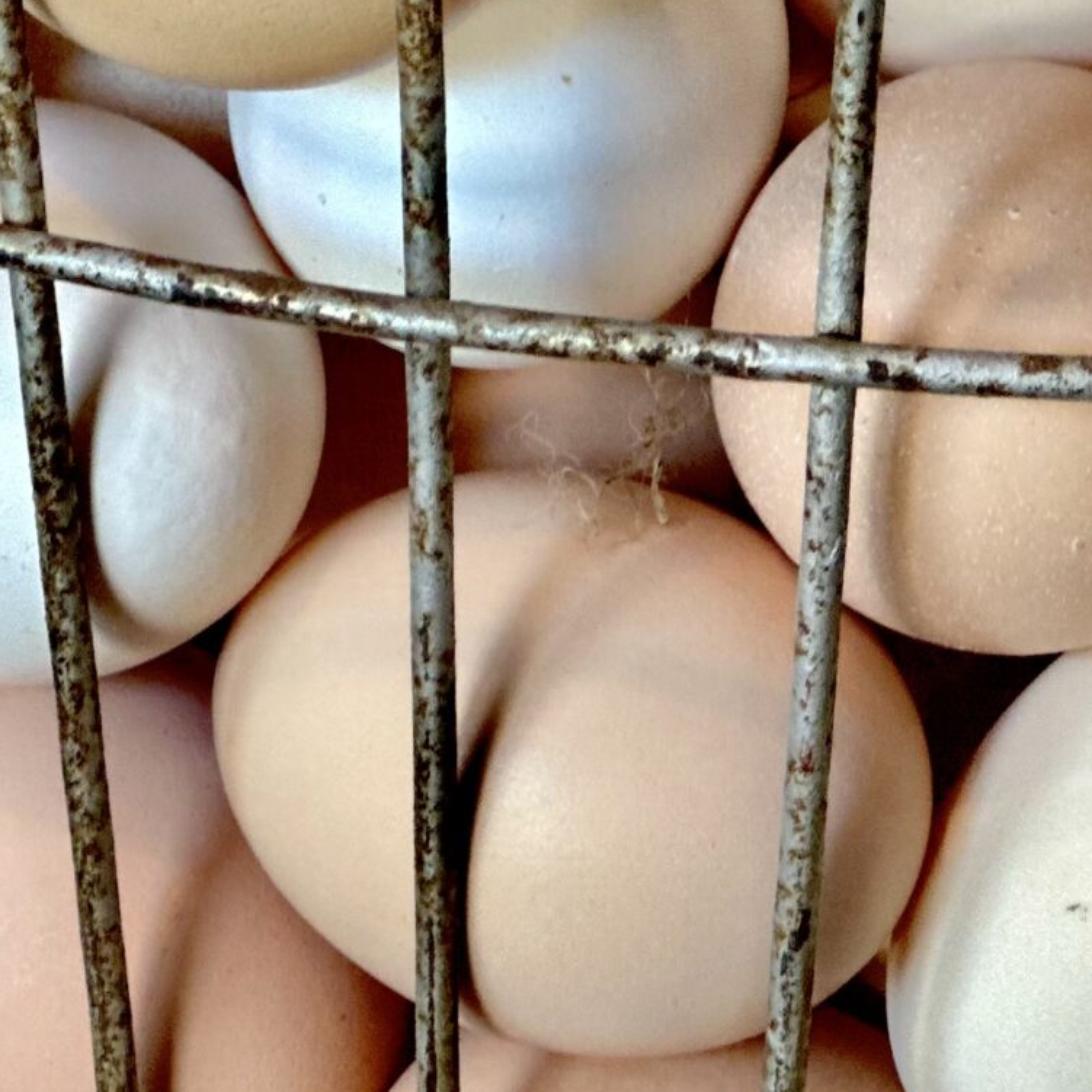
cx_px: 45
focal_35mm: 232
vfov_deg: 7.5
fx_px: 8280
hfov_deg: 7.5
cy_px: 342
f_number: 2.8
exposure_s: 1/40
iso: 125
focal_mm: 9
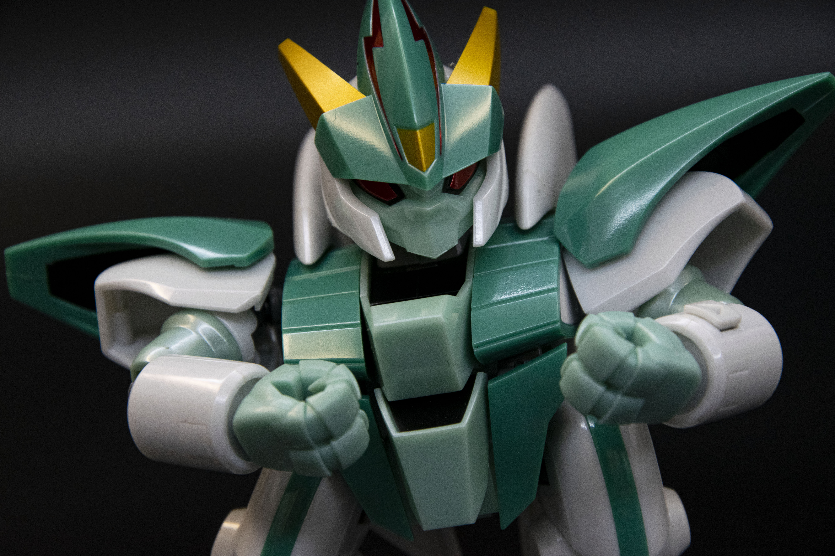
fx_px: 3653
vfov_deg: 8.7
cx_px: 418
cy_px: 278
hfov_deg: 13.0
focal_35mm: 158
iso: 800
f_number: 9
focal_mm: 105
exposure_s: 1/15
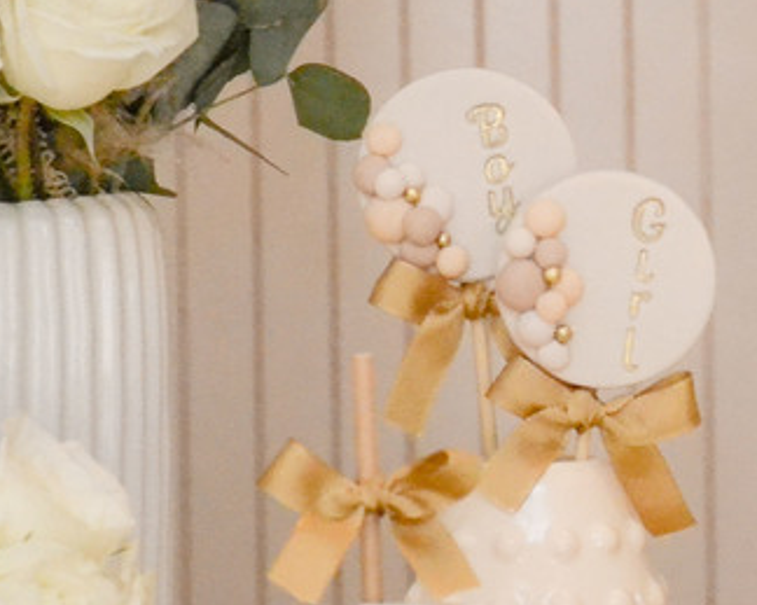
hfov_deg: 3.7
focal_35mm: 521
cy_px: 26
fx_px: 11669
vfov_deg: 3.0
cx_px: 1131
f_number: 5.6
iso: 3200
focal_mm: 100
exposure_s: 1/200
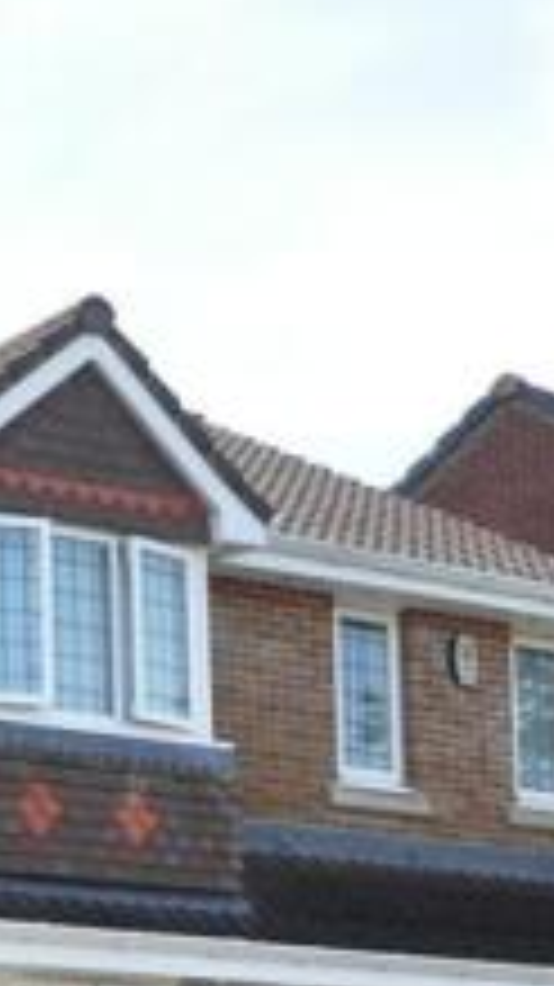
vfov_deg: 22.0
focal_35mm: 94
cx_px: -405
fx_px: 2458
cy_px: 945
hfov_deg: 12.0
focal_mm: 20
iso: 800
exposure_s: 1/1250
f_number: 5.6
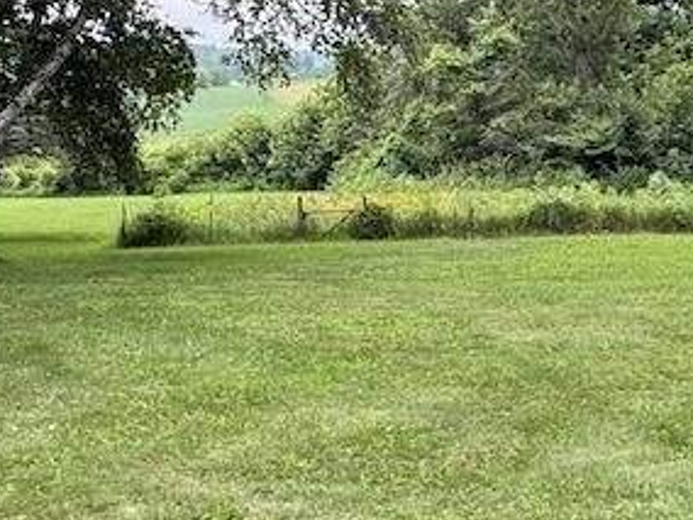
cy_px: 168
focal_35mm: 63
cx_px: 476
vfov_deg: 23.2
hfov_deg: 30.4
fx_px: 1261
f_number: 2.2
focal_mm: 2.22
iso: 40
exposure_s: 1/190
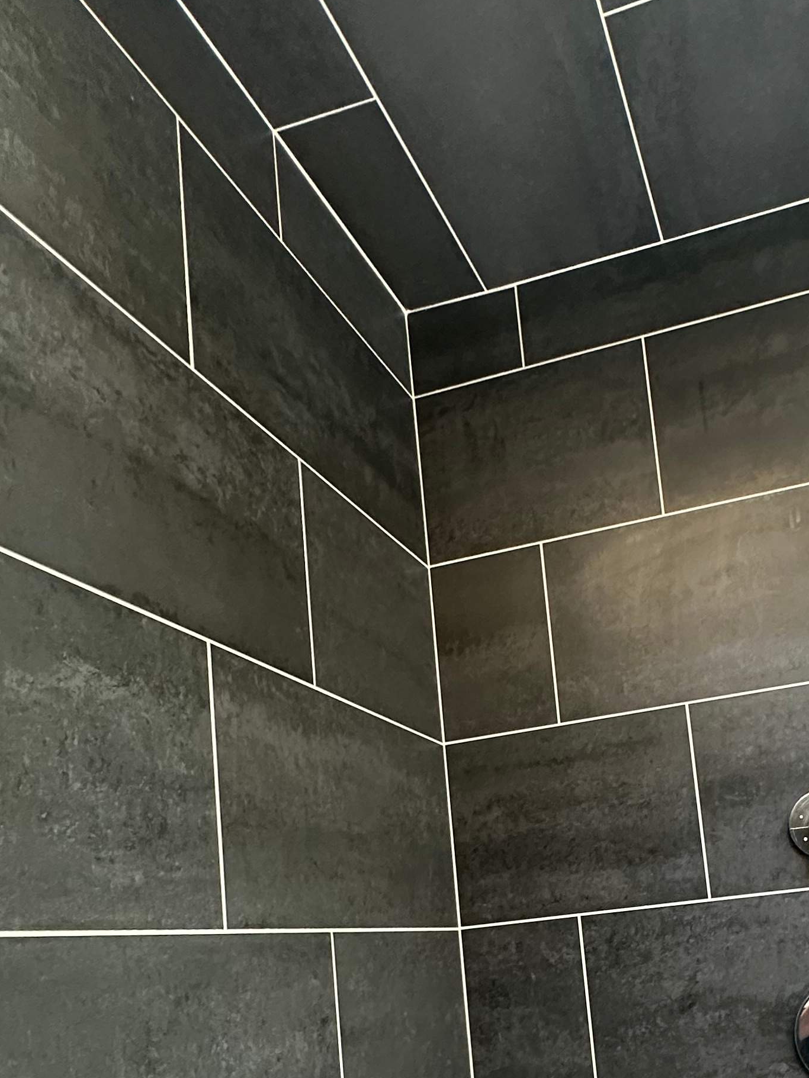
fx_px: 966
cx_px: 579
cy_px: 845
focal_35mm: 31
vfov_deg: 54.8
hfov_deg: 44.3
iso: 320
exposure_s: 1/60
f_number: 2.2
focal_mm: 2.22
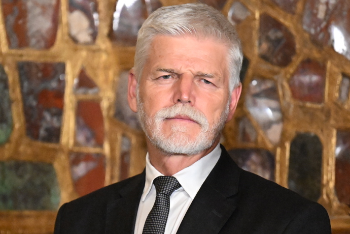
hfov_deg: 6.9
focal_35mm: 300
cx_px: 175
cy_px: 117
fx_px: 2916
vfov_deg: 4.6
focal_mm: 200
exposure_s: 1/200
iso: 8000
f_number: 2.8
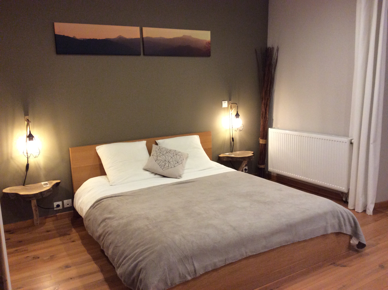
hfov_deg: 56.9
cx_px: 194
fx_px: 358
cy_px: 145
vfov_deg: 44.1
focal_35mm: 32
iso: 160
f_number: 2.4
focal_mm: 3.3
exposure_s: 1/25
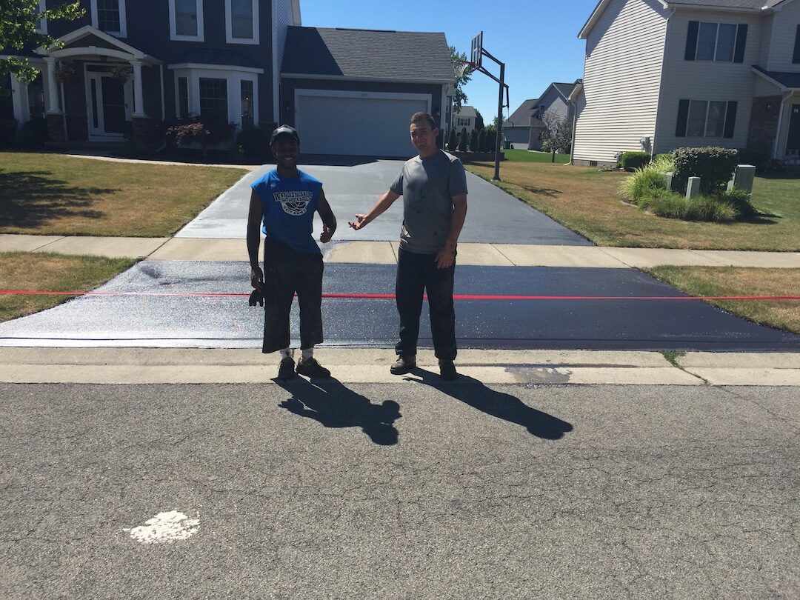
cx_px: 400
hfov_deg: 61.7
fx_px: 670
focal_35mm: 29
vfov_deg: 48.2
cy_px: 300
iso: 32
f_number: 2.2
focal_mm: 4.15
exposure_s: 1/2326
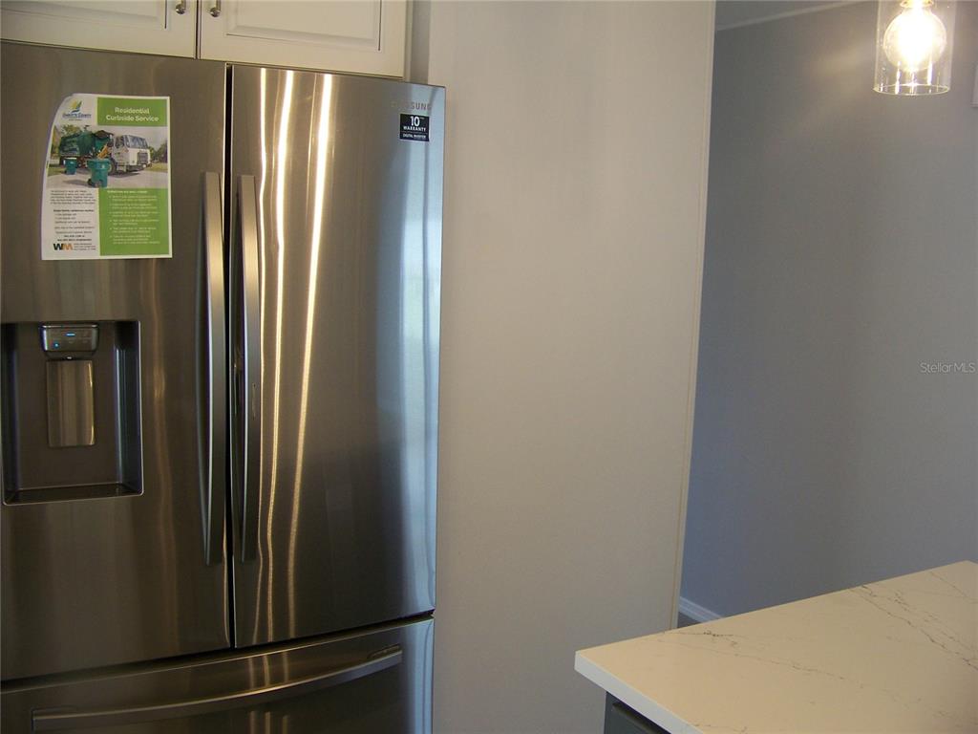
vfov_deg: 39.7
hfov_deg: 51.4
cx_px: 489
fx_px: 1017
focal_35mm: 36
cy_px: 367
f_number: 2.8
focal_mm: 5.85
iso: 100
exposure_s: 1/30
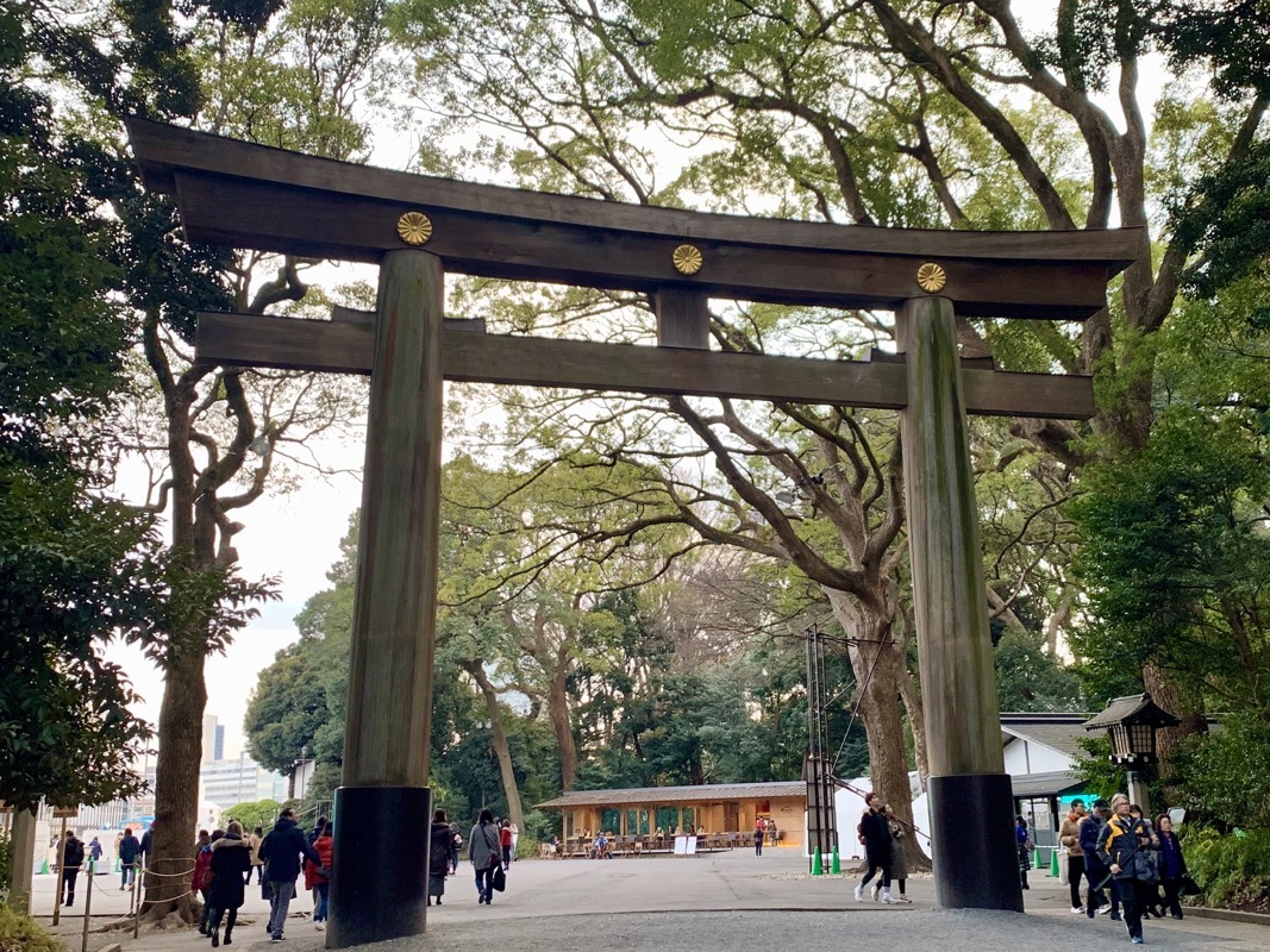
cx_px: 635
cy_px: 476
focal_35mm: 26
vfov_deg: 53.1
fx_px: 954
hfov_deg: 67.3
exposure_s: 1/69
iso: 100
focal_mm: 4.25
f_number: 1.8
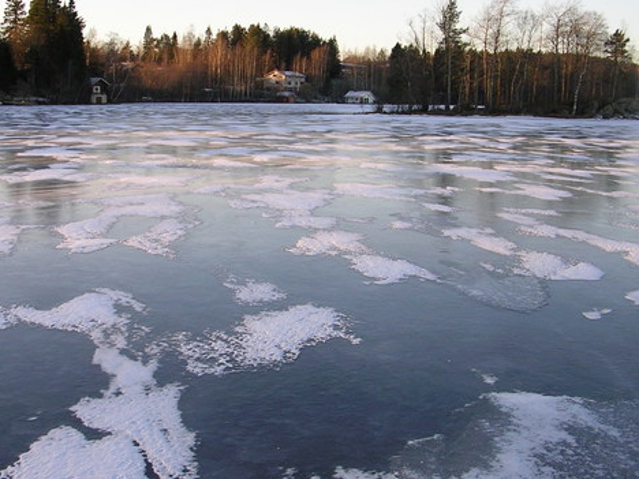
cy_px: 254
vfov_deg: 28.0
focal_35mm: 52
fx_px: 960
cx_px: 269
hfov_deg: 36.7
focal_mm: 5.8
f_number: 2.8
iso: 50
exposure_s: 1/244
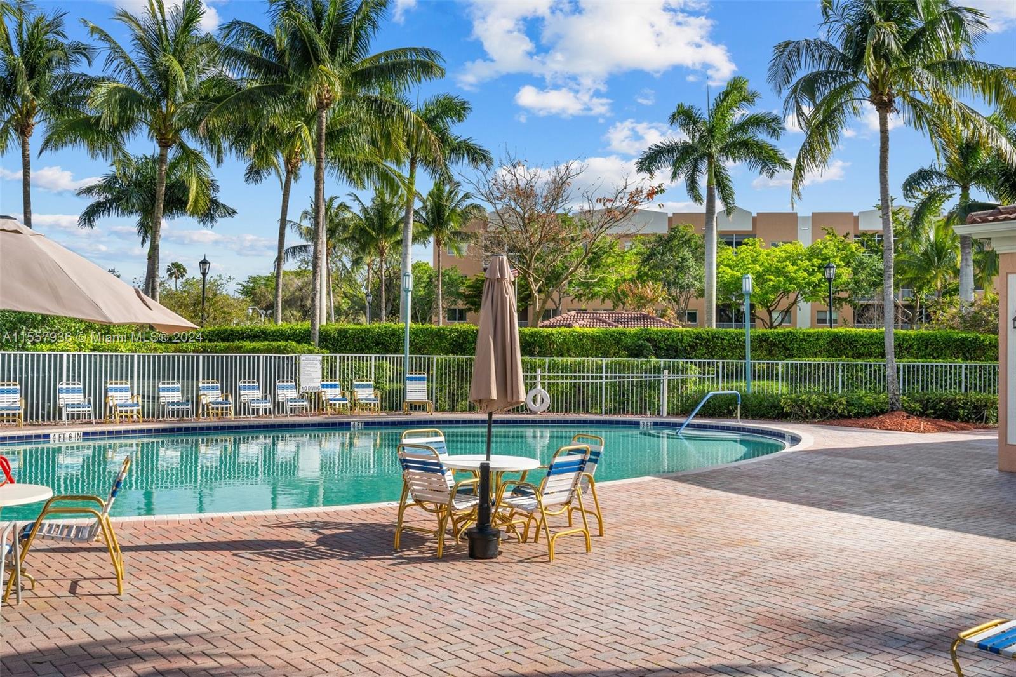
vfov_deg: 37.8
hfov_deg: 54.4
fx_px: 988
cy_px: 338
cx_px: 508
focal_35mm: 35
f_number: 11
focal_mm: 35
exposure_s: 1/400
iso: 320
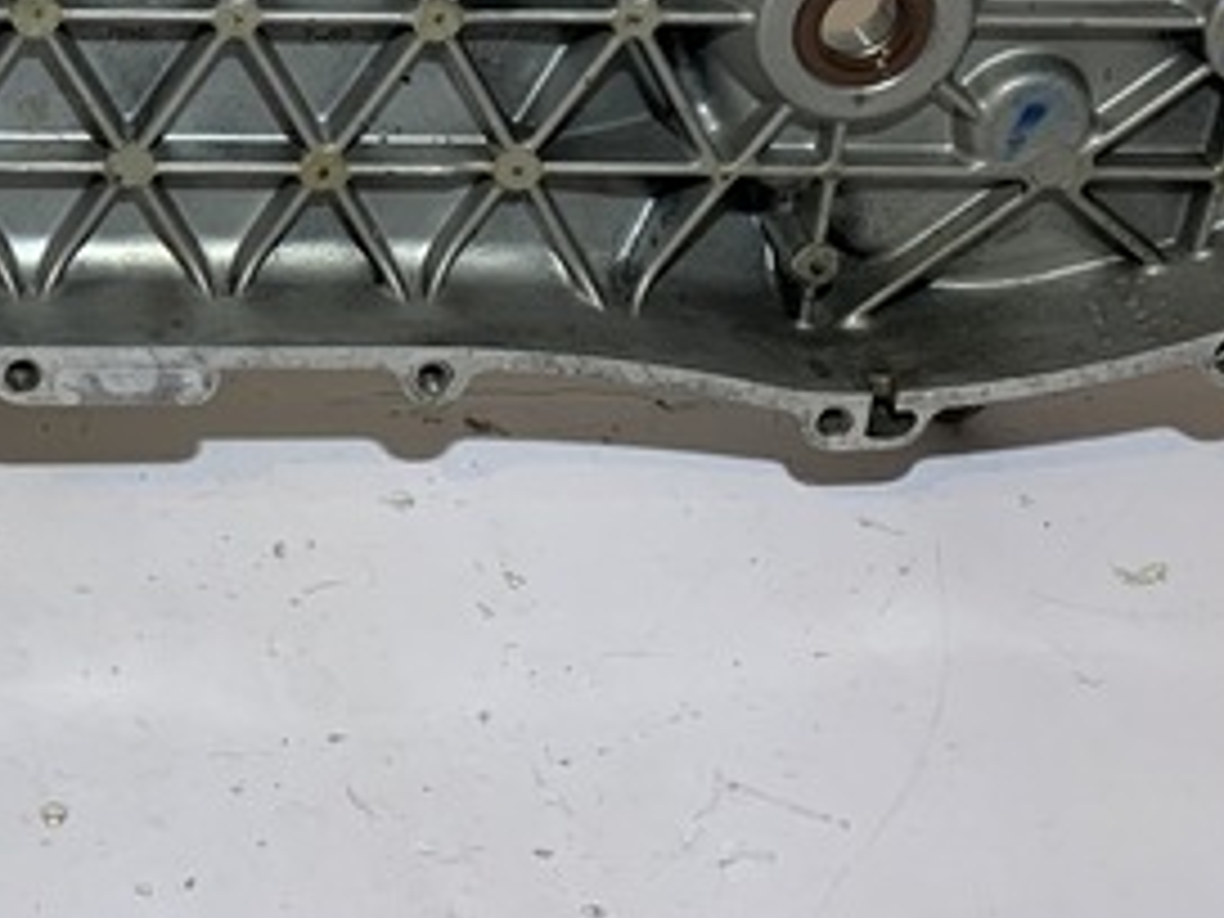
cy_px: 11
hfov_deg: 25.8
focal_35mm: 73
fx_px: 2581
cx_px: 126
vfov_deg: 19.6
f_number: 1.8
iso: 100
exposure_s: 1/121
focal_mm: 4.25
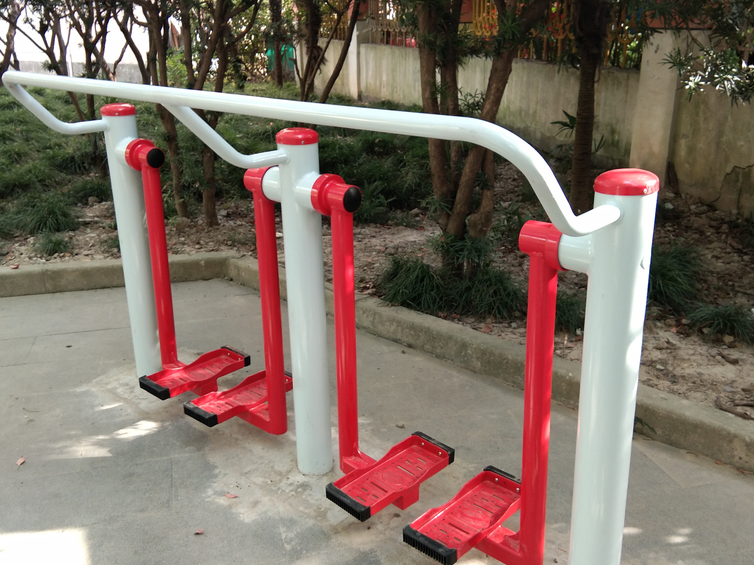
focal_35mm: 39
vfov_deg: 36.8
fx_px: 849
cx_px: 385
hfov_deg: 47.9
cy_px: 283
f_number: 2.2
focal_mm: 3.69
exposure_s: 1/50
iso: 125
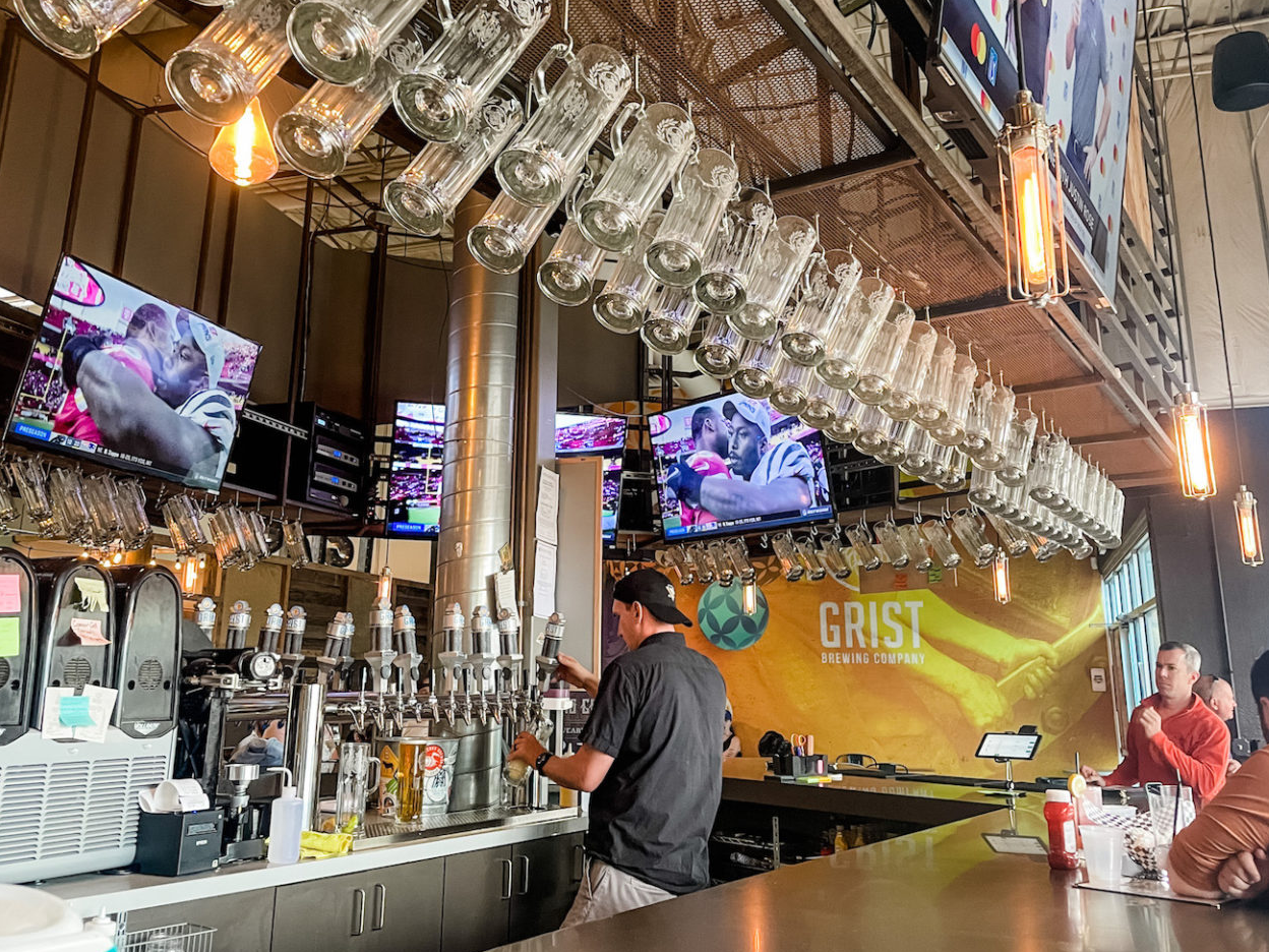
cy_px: 396
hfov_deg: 56.8
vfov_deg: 44.0
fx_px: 1173
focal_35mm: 32
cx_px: 608
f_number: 1.6
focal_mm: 4.2
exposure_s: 1/60
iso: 250
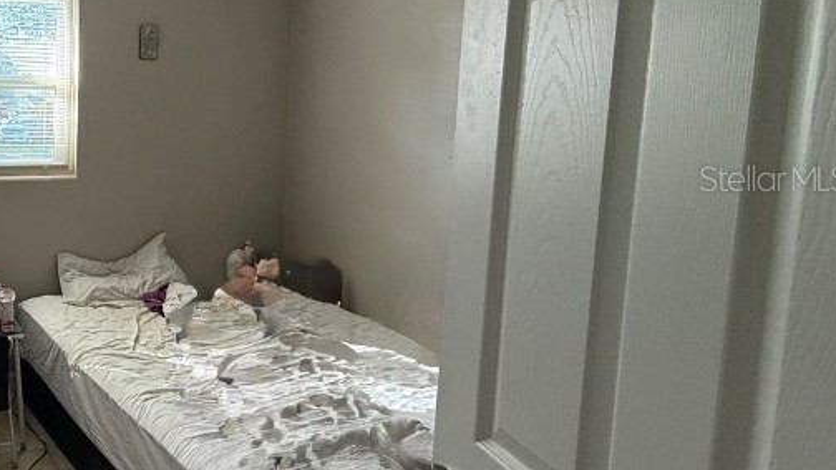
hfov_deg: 50.9
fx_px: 687
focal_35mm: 31
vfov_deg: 37.5
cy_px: 178
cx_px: 7
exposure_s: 1/99
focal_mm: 2.22
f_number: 2.2
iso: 160
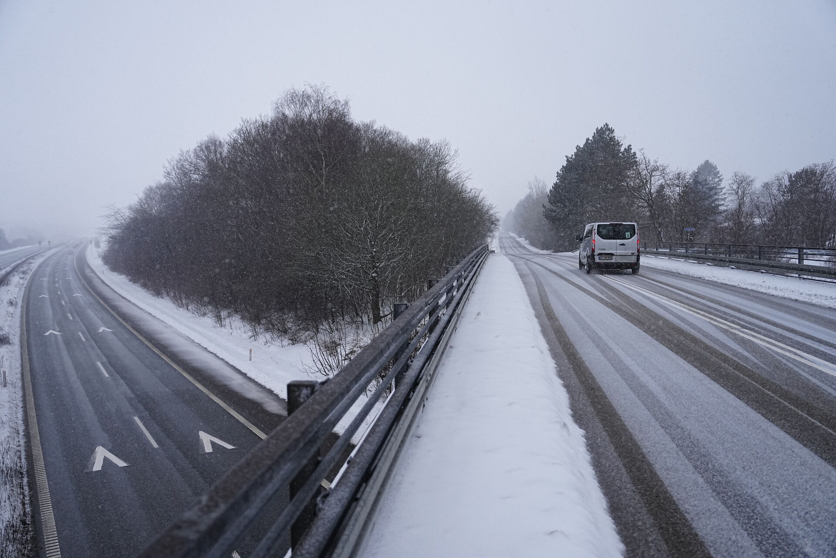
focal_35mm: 31
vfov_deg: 42.3
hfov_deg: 60.3
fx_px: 720
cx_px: 418
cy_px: 279
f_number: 2.8
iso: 640
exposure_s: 1/1600
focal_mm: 31
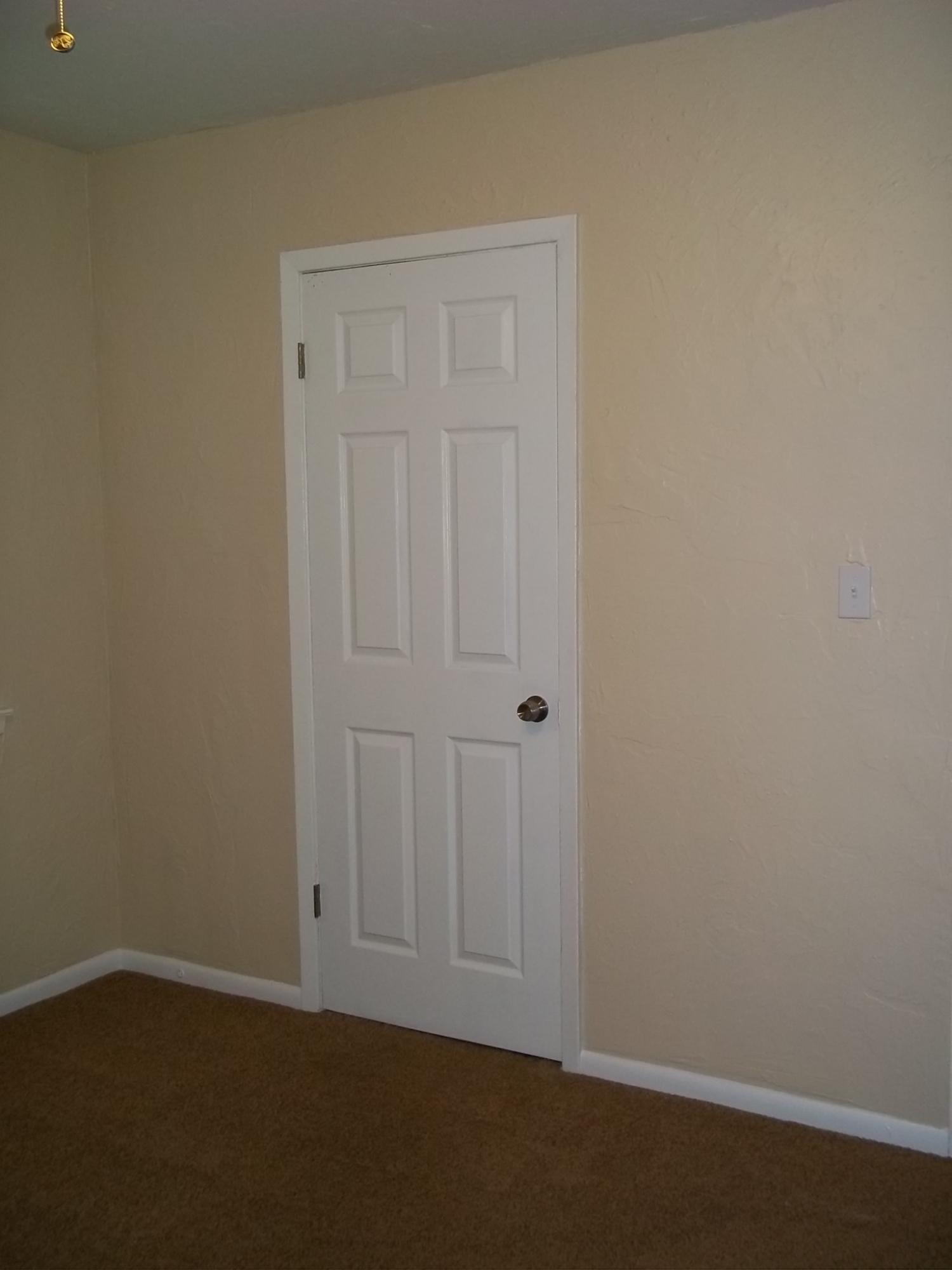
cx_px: 476
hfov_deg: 39.7
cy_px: 635
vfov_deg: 51.4
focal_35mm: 36
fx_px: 1320
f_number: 3.1
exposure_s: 1/30
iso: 160
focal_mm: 6.5
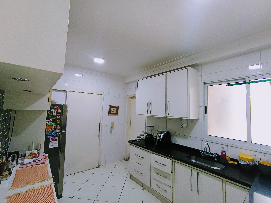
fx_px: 125
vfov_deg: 78.1
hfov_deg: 94.5
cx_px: 136
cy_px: 102
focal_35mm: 16
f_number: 2.2
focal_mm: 1.65
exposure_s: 1/60
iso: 164
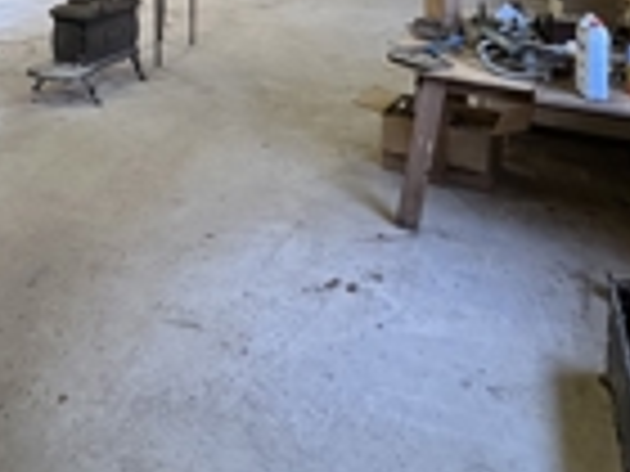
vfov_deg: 29.6
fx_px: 728
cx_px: 202
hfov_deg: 46.0
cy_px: -126
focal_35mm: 40
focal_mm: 2.22
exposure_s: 1/60
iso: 250
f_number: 2.2
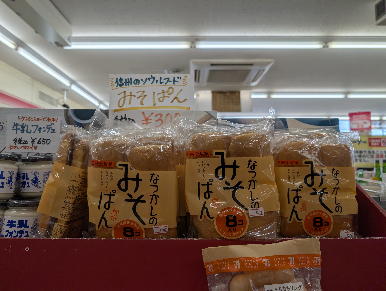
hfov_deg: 71.5
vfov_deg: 56.9
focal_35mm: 24
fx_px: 268
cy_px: 146
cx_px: 193
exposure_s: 1/2481
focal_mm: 6.9
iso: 30
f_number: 1.68
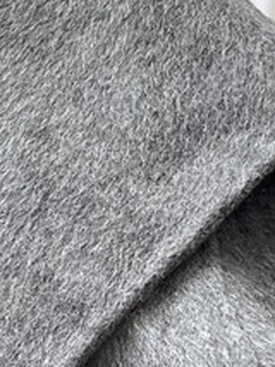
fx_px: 1291
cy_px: 264
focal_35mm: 122
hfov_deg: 11.5
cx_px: -186
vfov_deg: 16.1
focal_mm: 5.1
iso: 125
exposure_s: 1/112
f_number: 1.6
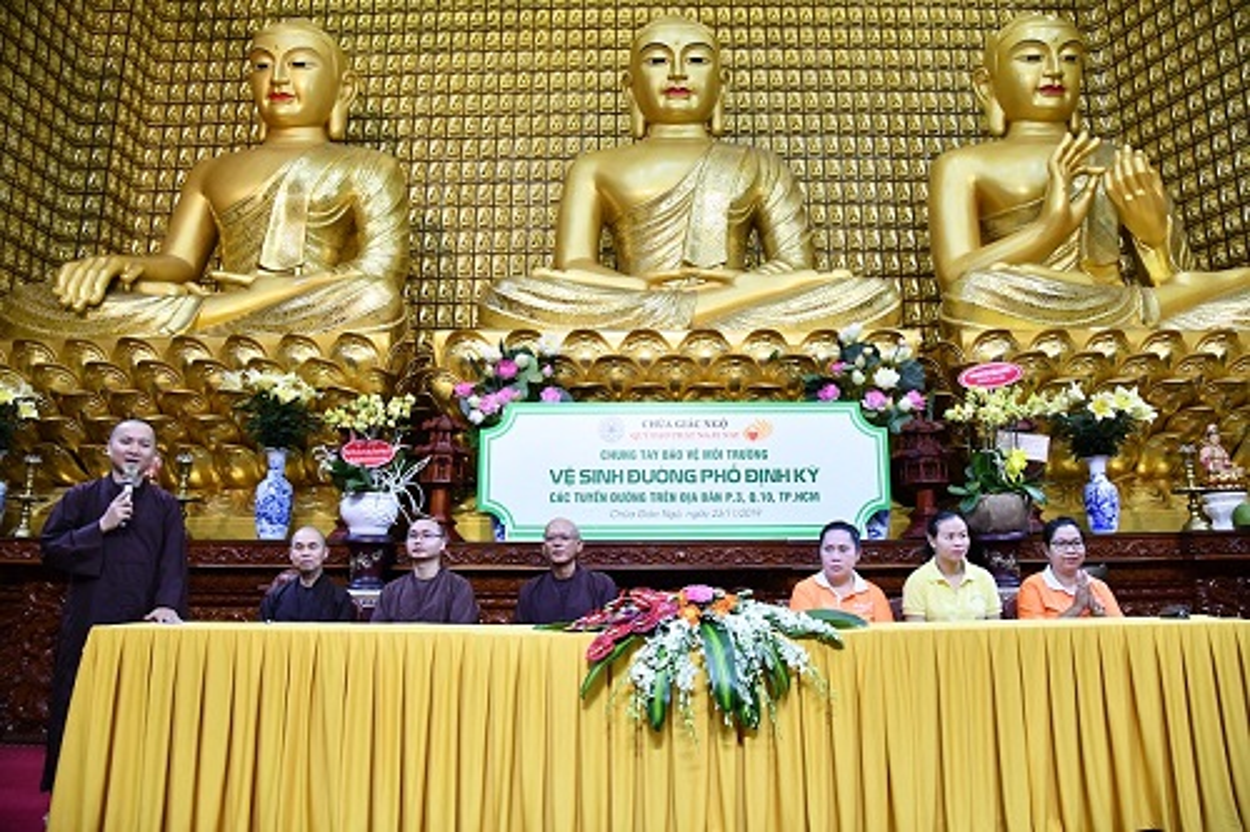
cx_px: 625
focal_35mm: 24
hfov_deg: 73.8
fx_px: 833
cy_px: 416
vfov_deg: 53.1
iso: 4000
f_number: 5
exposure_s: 1/100
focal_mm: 24
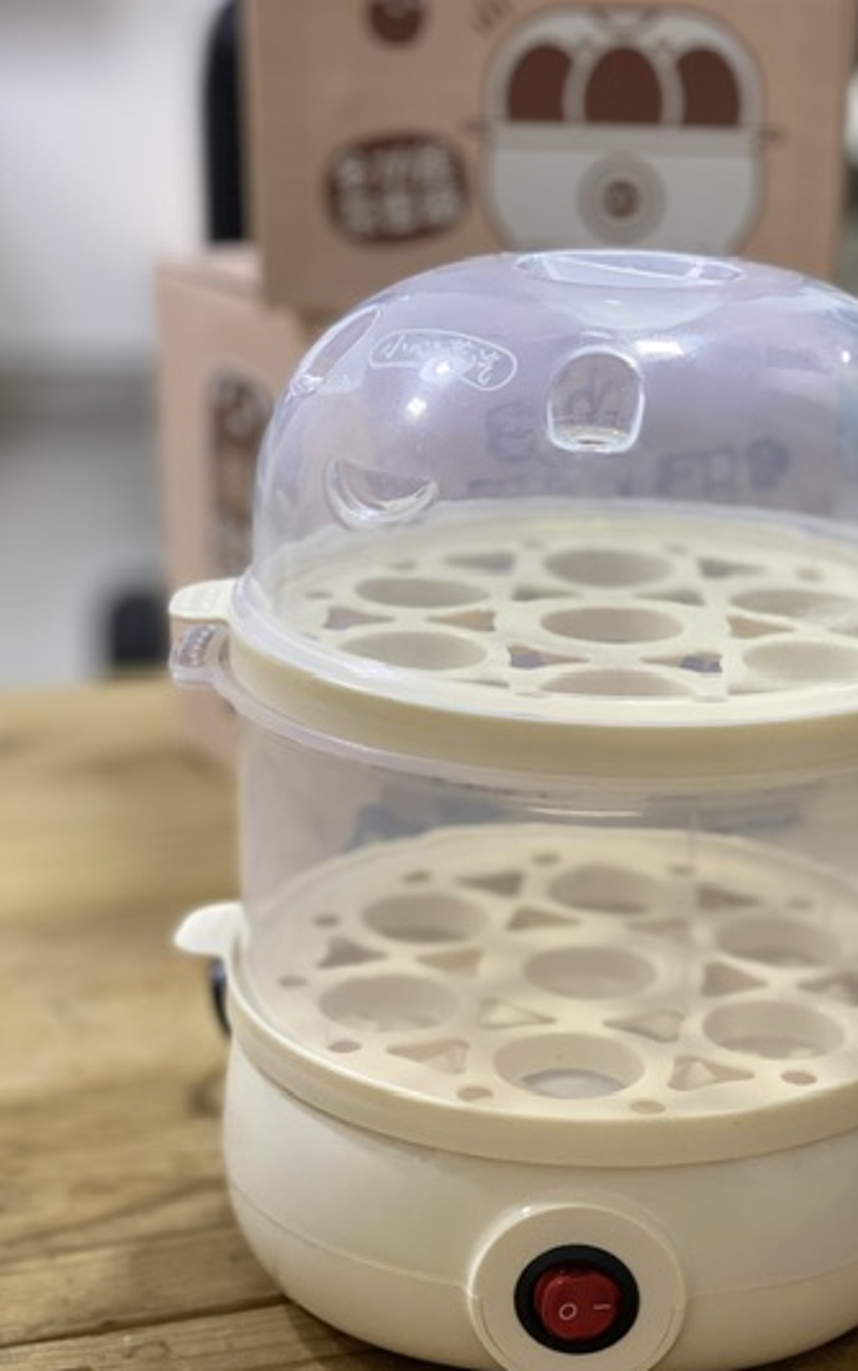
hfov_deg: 19.6
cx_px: 593
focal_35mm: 66
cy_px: 778
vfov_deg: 31.0
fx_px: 2468
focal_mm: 6
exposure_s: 1/50
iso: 160
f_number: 2
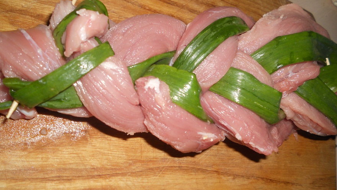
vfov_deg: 38.9
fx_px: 268
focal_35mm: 30
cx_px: 166
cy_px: 108
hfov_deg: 64.3
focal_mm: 4.9
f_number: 8
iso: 80
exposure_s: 1/25
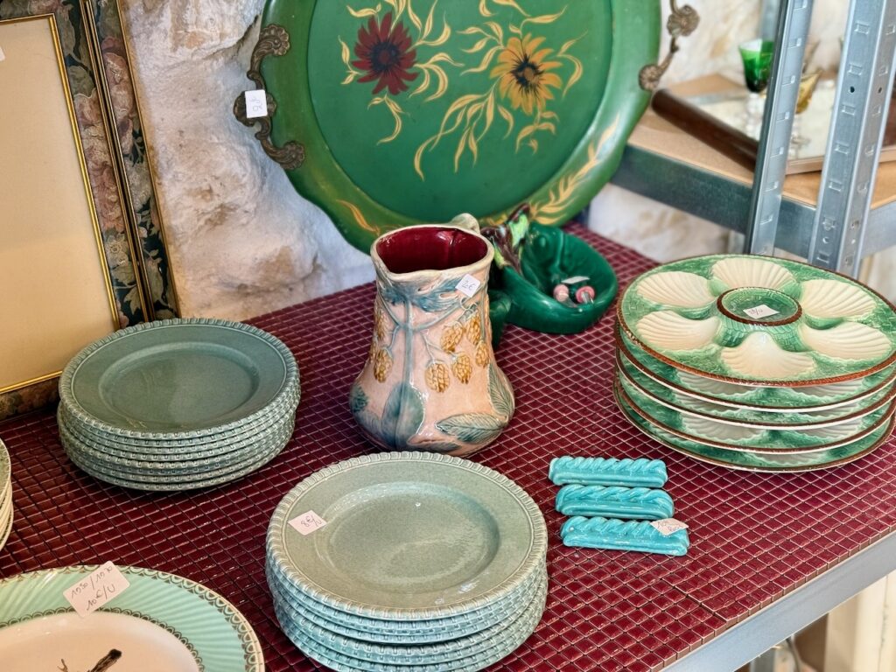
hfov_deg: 39.7
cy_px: 336
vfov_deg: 30.3
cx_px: 448
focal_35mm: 48
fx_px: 1242
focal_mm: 6.76
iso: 250
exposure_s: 1/50
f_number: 1.78
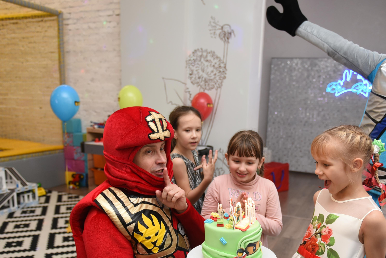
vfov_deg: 39.5
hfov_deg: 57.1
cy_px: 174
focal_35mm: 33
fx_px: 354
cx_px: 209
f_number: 2.8
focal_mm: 24
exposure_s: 1/200
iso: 560
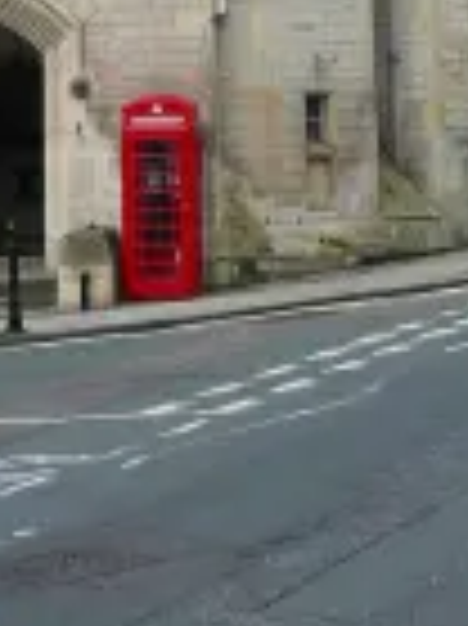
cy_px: -360
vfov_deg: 14.9
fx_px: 2185
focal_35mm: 121
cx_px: 122
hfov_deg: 12.2
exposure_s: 1/400
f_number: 3.3
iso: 100
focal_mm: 4.6
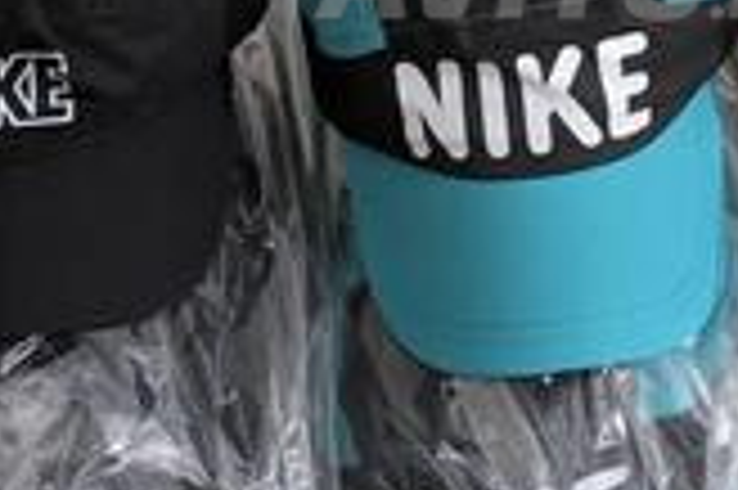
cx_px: 580
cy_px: -27
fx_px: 1556
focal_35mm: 76
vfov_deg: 17.4
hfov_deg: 26.2
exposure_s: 1/25
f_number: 1.89
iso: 1966
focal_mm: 5.43
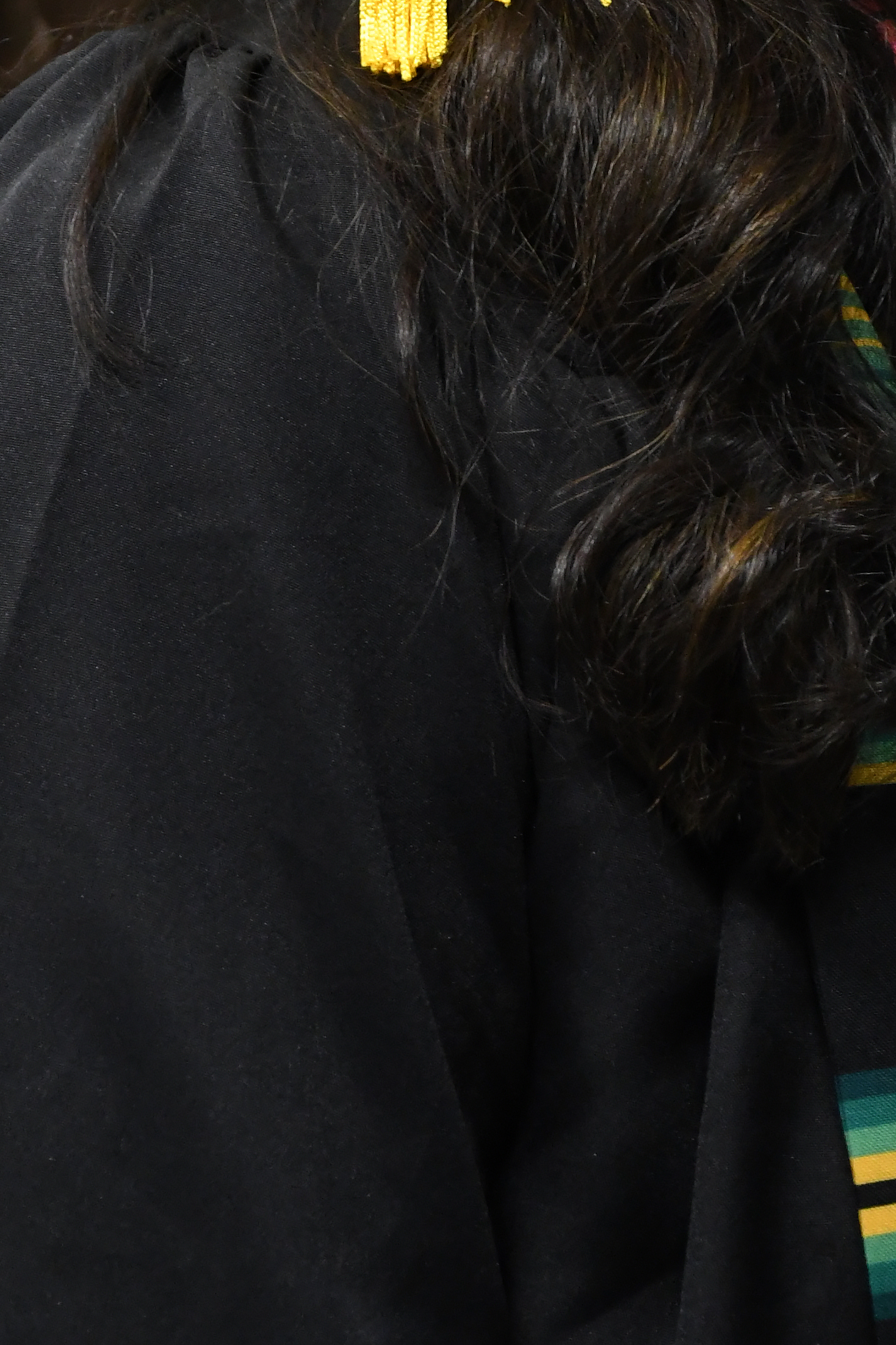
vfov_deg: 4.7
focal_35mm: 440
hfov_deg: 3.1
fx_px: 16425
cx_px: 804
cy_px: -84
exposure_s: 1/160
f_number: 5.6
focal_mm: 116
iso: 2500
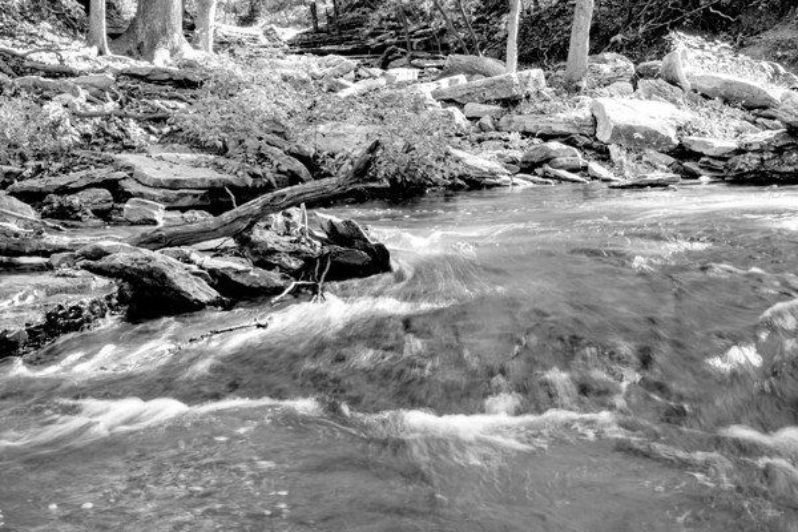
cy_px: 266
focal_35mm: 70
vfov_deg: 19.5
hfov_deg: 28.8
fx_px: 1552
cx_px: 399
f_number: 22
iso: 100
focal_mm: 70
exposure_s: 1/3.33
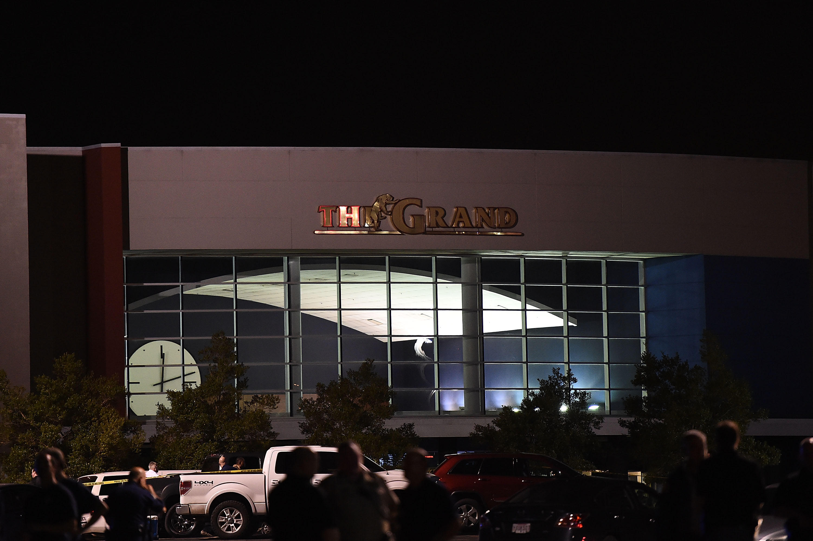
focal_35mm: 195
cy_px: 270
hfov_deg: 10.6
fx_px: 4401
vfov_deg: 7.0
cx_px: 406
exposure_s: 1/200
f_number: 2.8
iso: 5000
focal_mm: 195
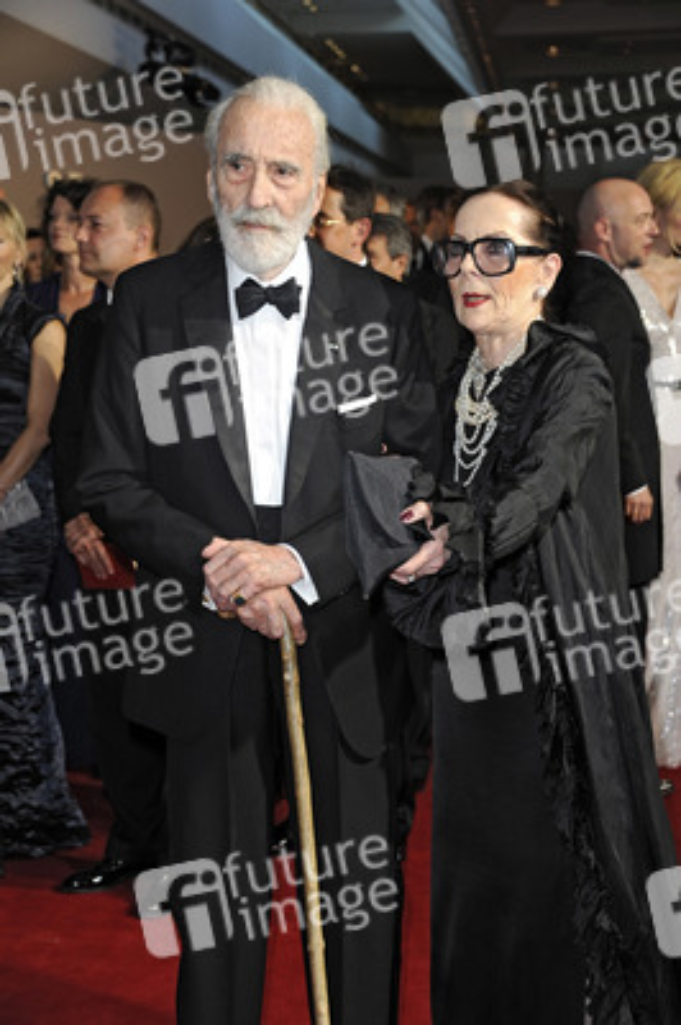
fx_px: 1847
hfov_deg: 20.9
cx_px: 340
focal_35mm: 65
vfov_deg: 31.0
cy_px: 512
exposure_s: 1/160
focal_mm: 65
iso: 640
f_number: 5.6
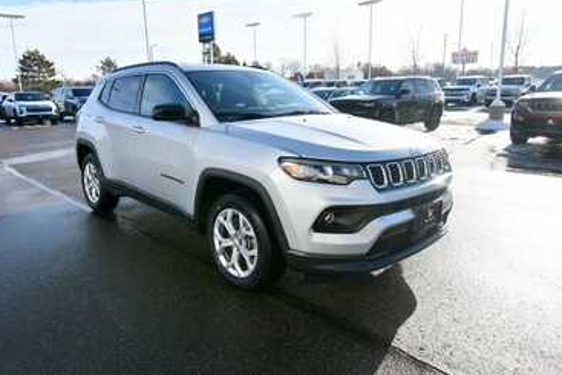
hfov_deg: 73.6
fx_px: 375
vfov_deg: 53.1
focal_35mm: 24
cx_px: 260
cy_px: 172
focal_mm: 15
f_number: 8
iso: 100
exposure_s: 1/250
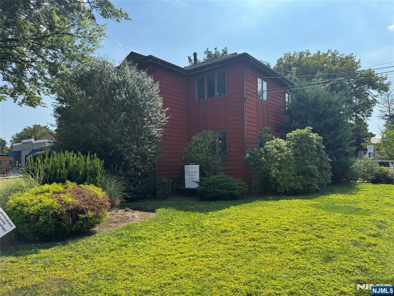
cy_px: 148
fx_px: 273
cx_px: 197
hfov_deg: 71.6
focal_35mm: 24
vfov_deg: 56.8
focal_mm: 6.76
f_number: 1.78
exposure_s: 1/3247
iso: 80
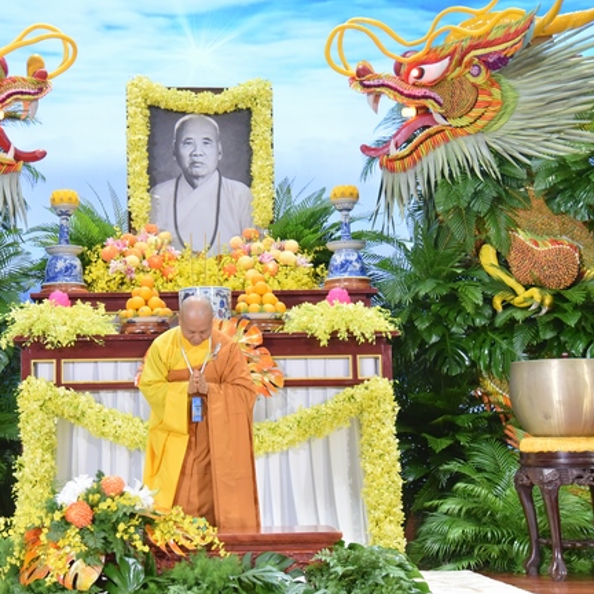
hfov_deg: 26.7
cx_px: 199
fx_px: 1242
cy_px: 297
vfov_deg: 26.9
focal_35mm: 64
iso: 1600
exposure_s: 1/125
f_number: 4
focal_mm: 50
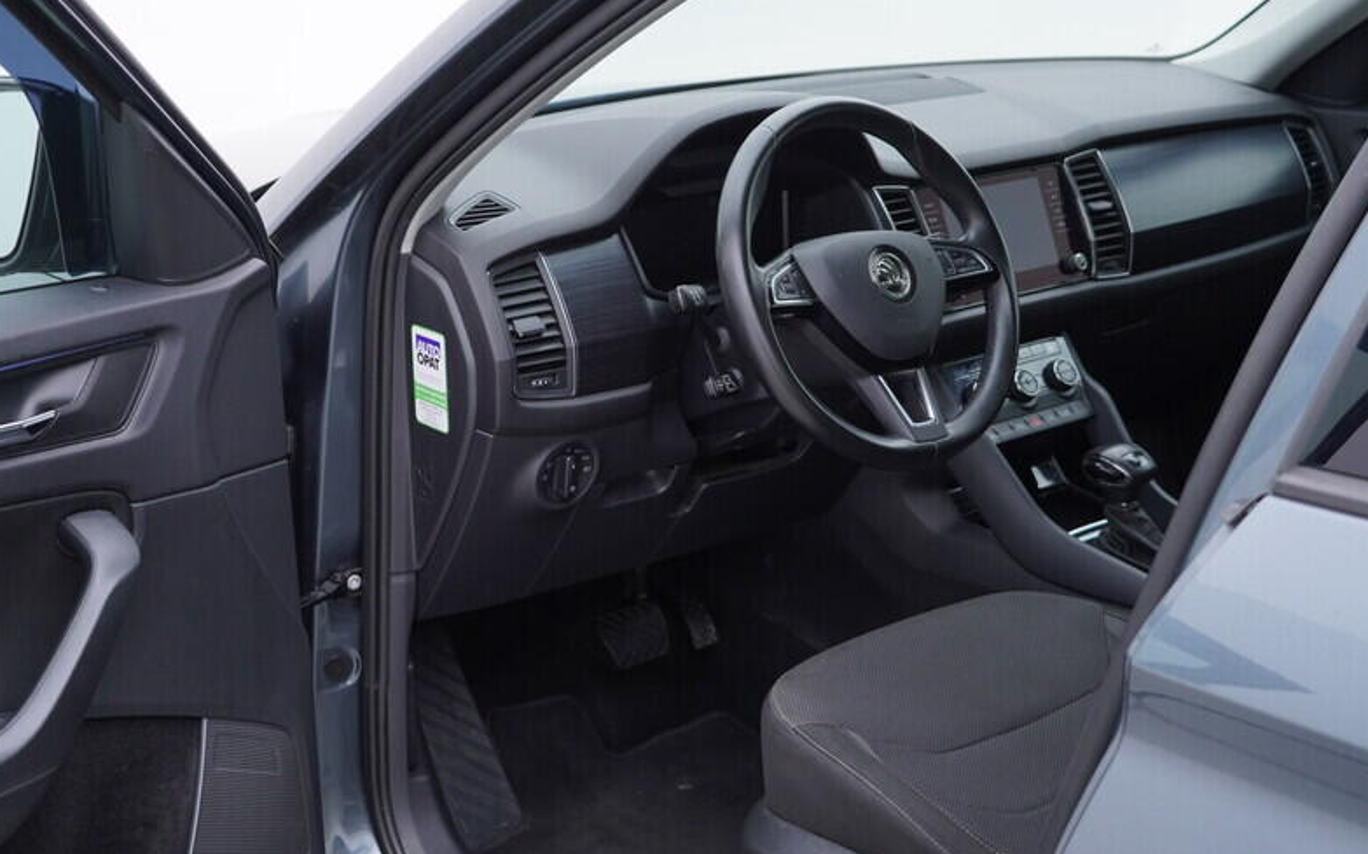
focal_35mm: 48
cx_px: 549
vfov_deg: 26.9
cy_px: 437
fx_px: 1789
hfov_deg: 41.7
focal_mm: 24
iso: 125
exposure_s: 1/50
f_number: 3.2
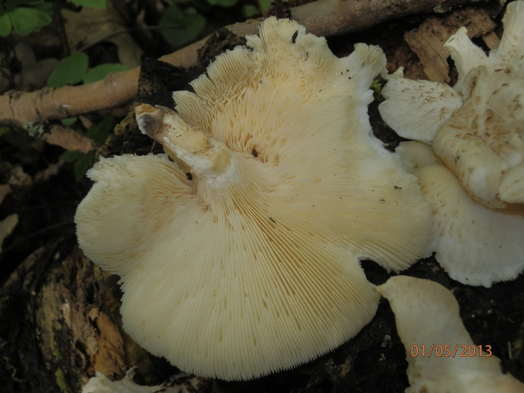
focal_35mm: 37
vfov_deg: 38.7
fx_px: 560
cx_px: 262
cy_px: 196
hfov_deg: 50.1
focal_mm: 6.7
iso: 80
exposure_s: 1/100
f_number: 9.9
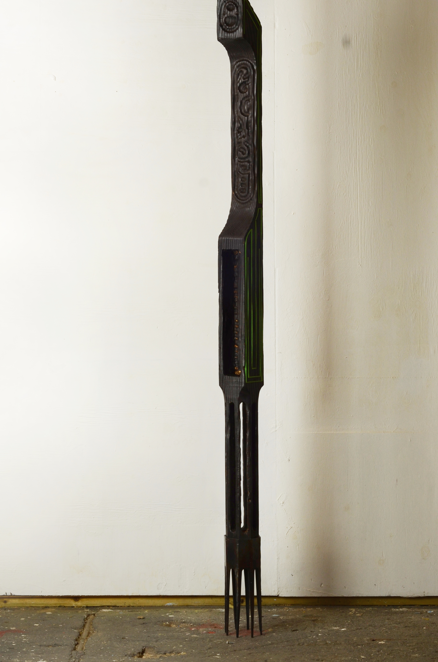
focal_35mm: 98
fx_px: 1796
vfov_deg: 20.8
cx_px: 238
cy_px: 257
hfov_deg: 13.9
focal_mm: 50
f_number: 9
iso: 160
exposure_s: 1/8
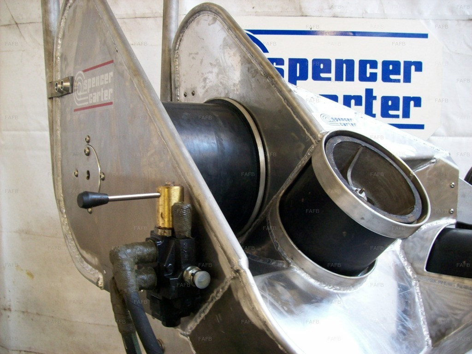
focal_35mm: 36
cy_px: 177
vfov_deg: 39.7
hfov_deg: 51.4
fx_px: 491
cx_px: 236
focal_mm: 6
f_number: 2.7
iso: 160
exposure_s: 1/10.3
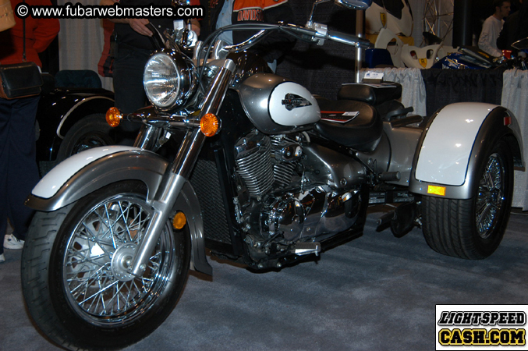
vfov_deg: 31.8
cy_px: 176
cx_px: 264
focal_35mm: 42
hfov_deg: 46.4
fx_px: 615
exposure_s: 1/60
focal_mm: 28
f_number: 5
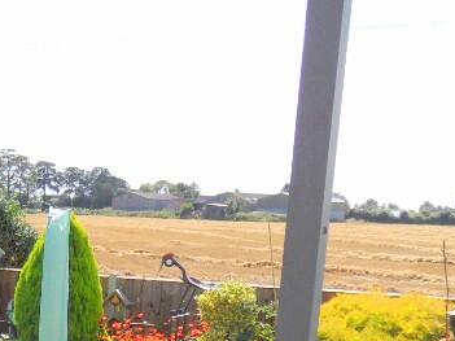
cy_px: 415
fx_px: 920
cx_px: -27
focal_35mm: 70
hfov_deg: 26.0
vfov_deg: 19.7
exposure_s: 1/750
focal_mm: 3.9
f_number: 3.2
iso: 80
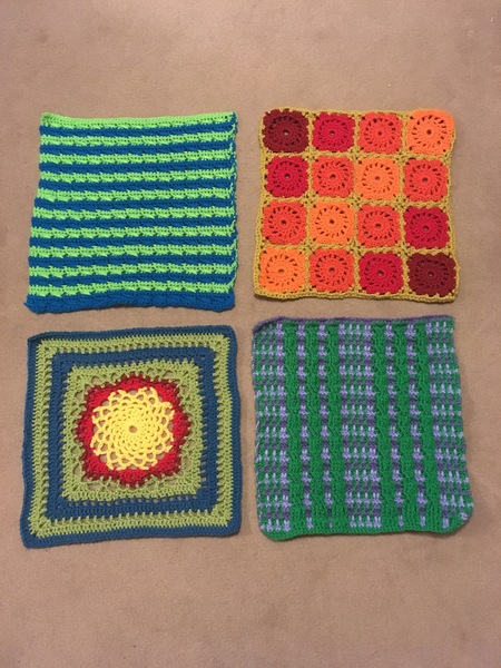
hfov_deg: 48.2
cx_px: 250
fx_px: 560
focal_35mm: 29
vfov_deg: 61.7
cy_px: 334
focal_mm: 4.15
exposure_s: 1/17
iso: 400
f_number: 2.2
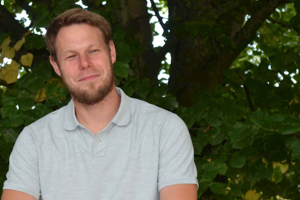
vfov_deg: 10.9
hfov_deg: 16.2
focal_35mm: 126
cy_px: 128
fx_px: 1048
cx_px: 88
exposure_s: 1/60
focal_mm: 55
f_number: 5.6
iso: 400
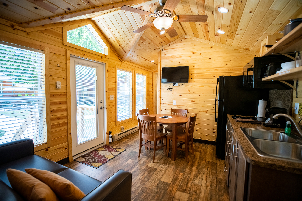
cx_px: 151
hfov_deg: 96.7
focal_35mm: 16
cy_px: 100
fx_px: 134
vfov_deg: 73.7
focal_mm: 16
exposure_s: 1/100
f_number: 2.8
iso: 1600
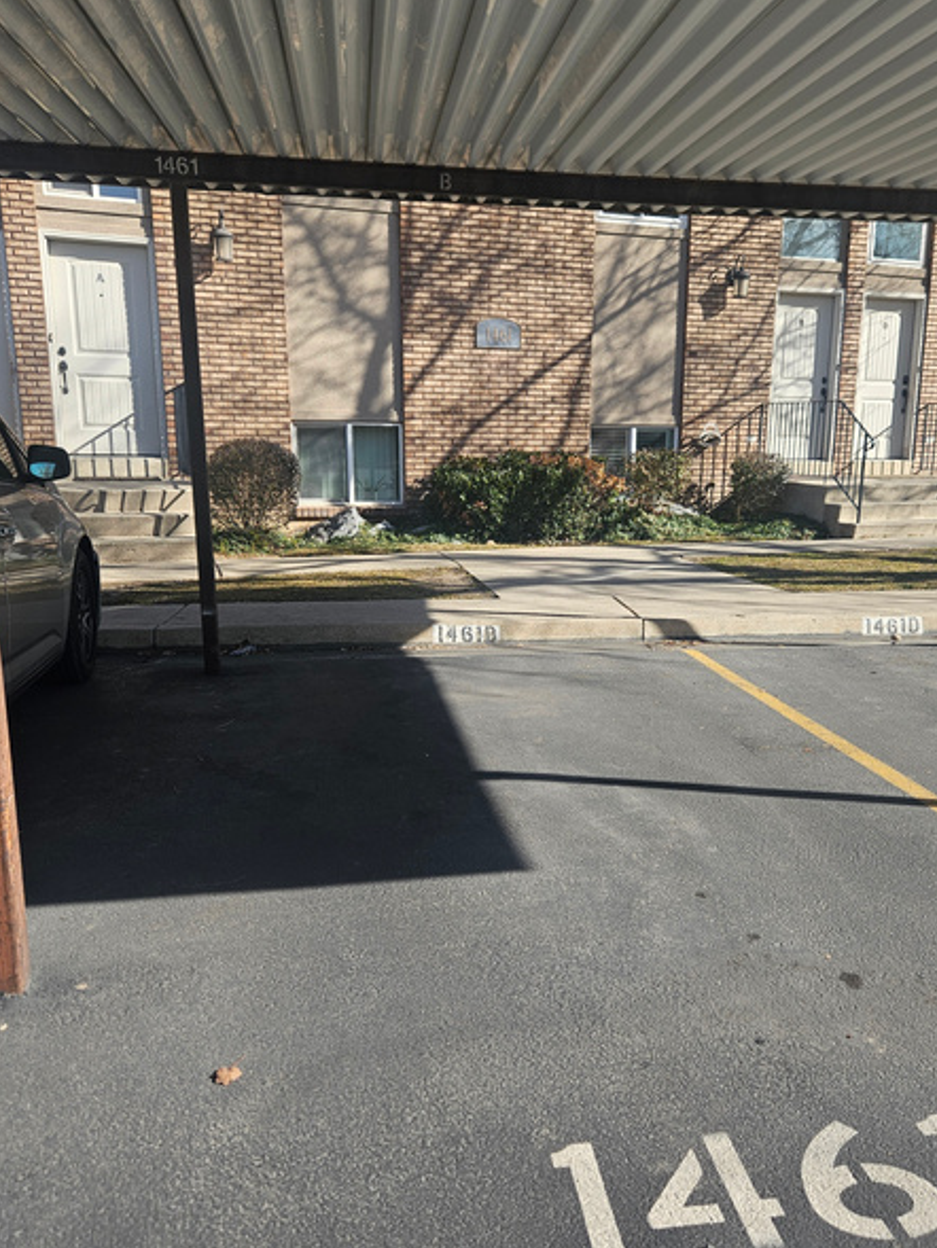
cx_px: 568
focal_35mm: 30
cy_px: 661
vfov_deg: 59.9
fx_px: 1082
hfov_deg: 46.5
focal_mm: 5.4
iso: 25
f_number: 1.8
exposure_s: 1/950
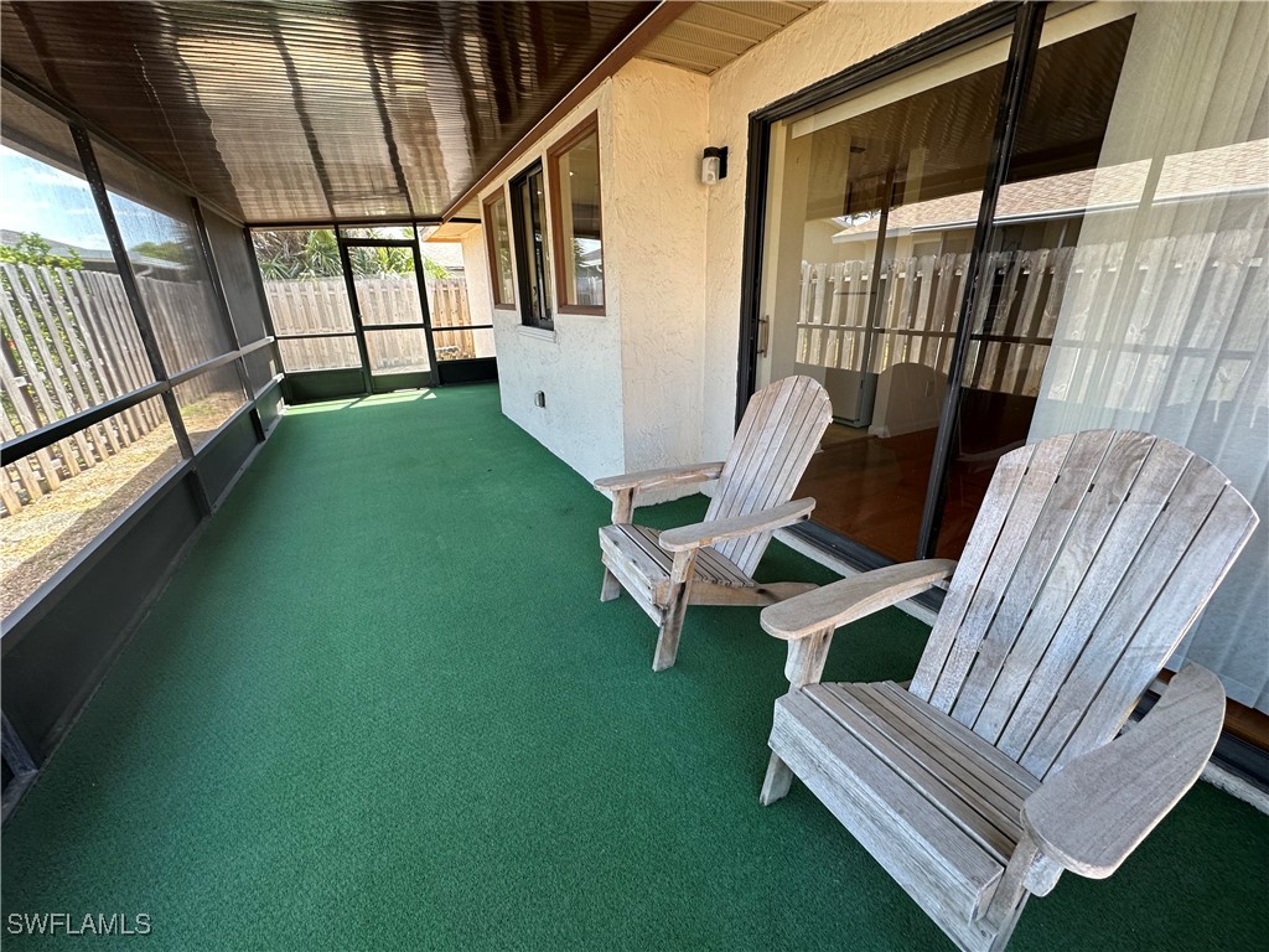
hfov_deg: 102.1
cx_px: 634
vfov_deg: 85.7
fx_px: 513
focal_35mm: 14
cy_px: 476
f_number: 2.2
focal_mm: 2.22
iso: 64
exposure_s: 1/99
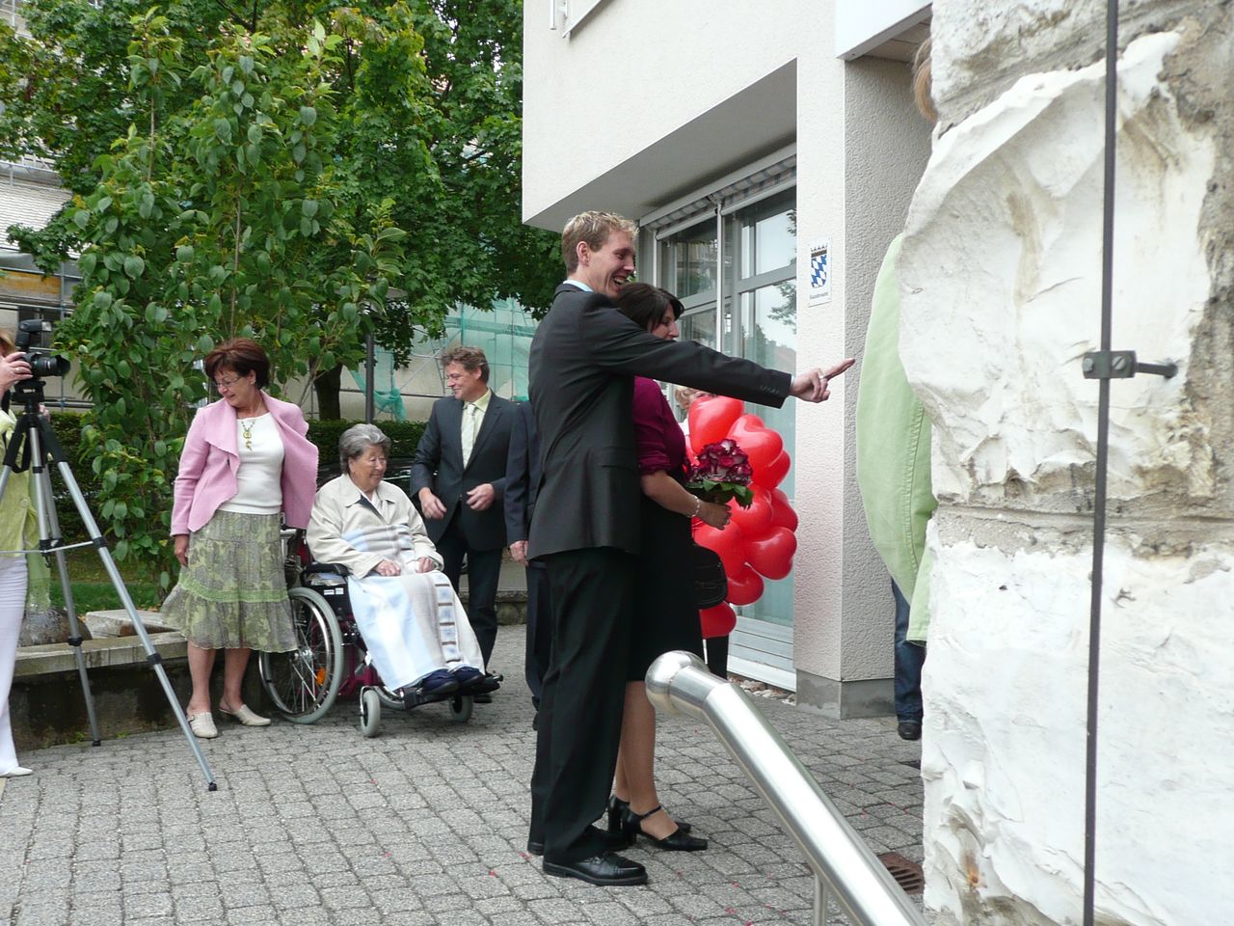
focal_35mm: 34
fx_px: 1212
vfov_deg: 41.8
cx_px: 617
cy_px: 463
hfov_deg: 54.0
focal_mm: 4.6
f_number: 3.3
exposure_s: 1/80
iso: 100
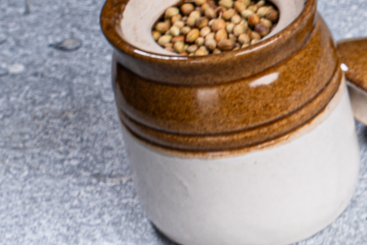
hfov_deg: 7.3
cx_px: 834
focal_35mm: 268
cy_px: 472
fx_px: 2732
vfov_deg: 5.0
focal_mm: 58
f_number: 16
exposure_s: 1/160
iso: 100
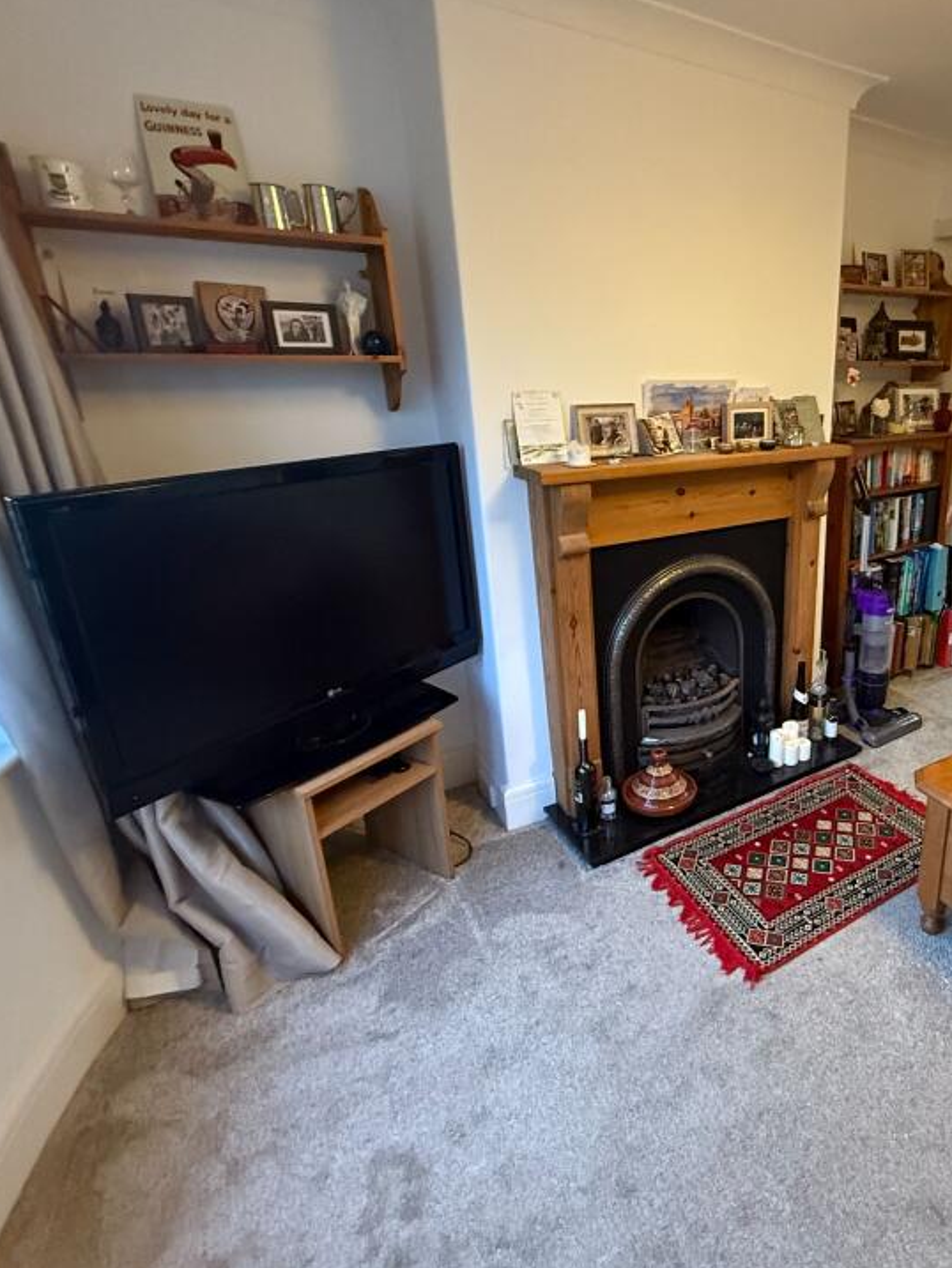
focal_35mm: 20
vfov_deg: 81.7
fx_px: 733
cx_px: 727
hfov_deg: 61.8
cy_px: 610
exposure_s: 1/50
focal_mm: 2.22
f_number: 2.2
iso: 800
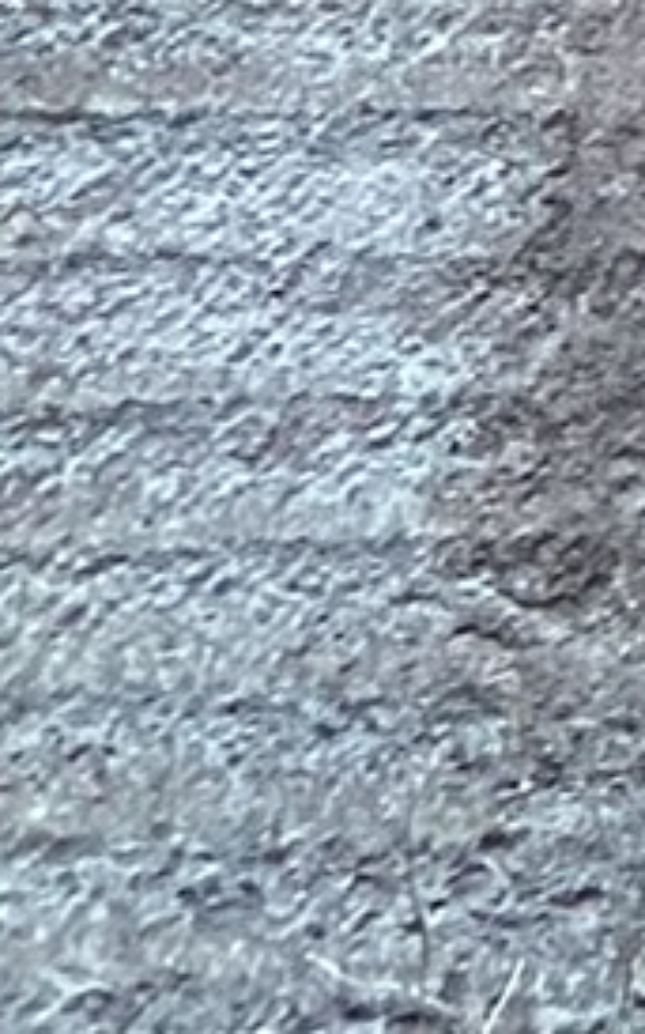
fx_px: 5800
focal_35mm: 206
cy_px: -2151
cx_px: 2784
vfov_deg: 8.4
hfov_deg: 5.4
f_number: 1.8
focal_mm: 4.25
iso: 250
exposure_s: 1/60
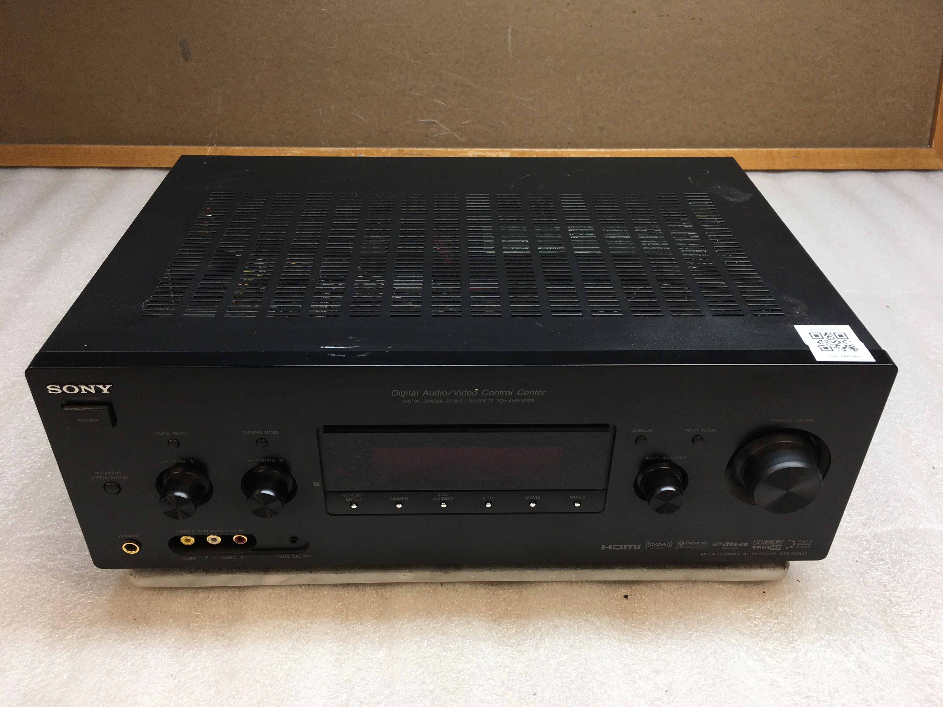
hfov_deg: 61.7
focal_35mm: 29
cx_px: 472
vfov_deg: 48.2
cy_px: 354
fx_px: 790
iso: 25
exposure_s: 1/60
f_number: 2.2
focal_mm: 4.15
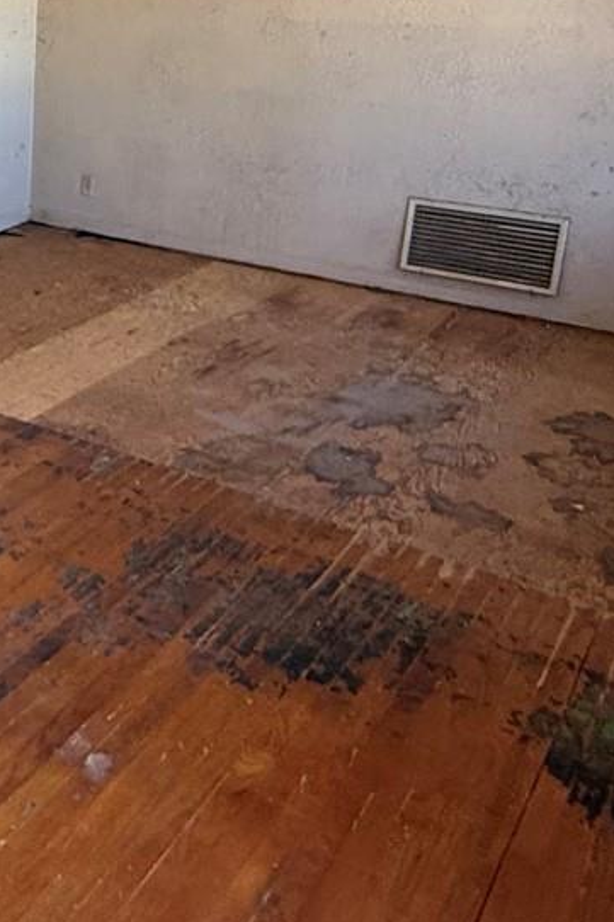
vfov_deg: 44.0
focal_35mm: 43
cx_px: -114
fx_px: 1101
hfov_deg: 27.6
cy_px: 235
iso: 250
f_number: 2.2
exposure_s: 1/99
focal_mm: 2.22
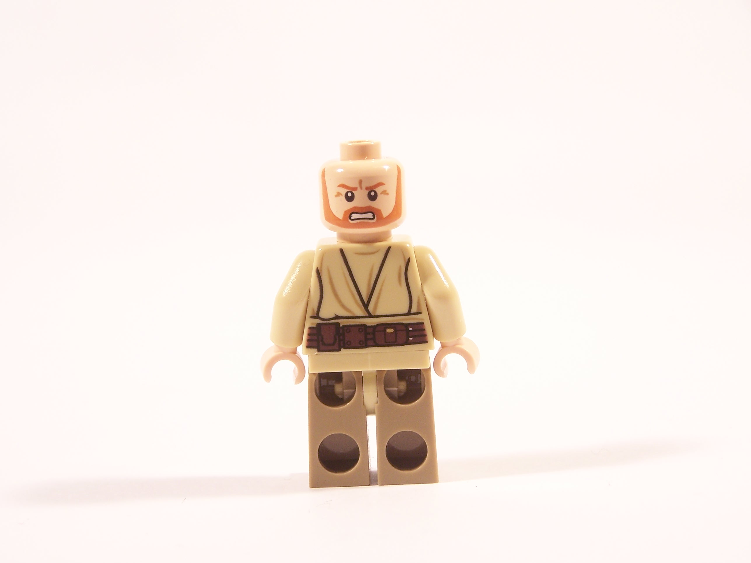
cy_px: 282
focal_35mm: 94
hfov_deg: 20.9
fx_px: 2039
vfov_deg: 15.7
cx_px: 376
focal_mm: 15.6
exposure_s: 1/15
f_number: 3.2
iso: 100
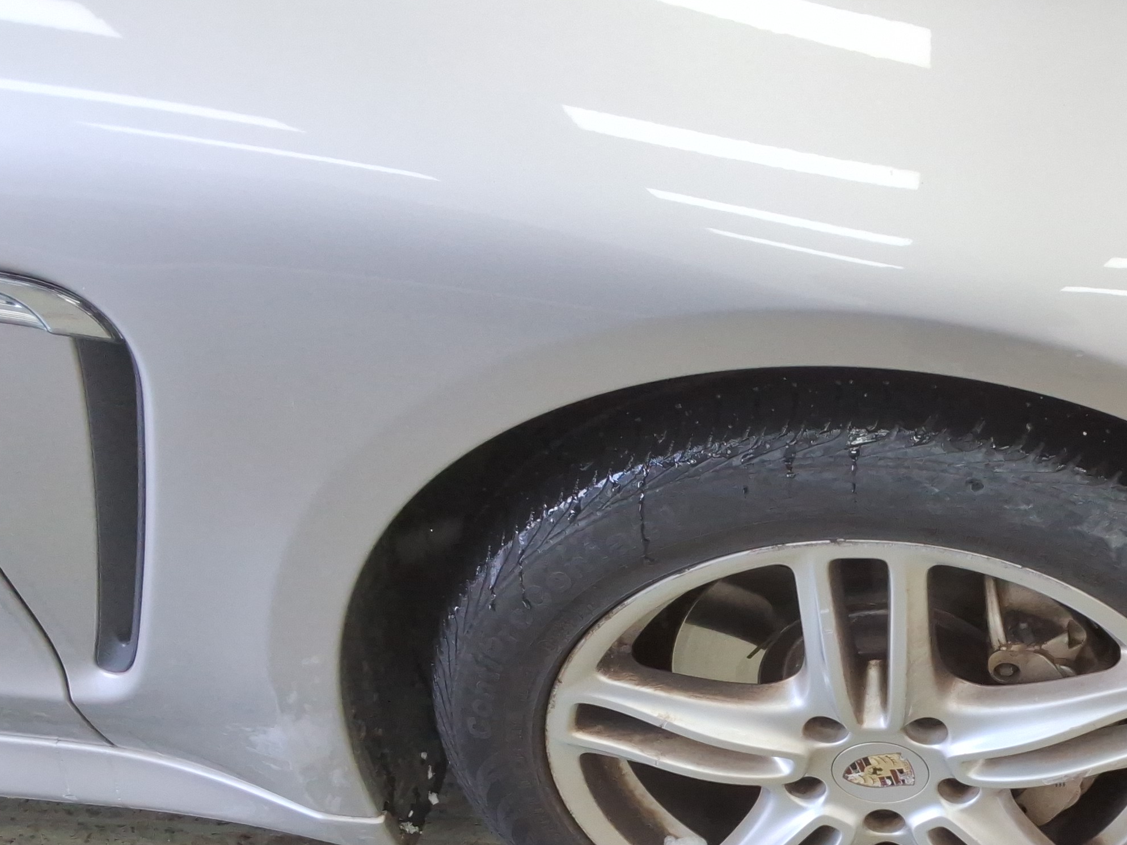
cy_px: 650
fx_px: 1498
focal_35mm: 46
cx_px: 909
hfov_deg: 39.5
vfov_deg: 30.9
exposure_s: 1/120
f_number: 1.9
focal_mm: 2.91
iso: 61
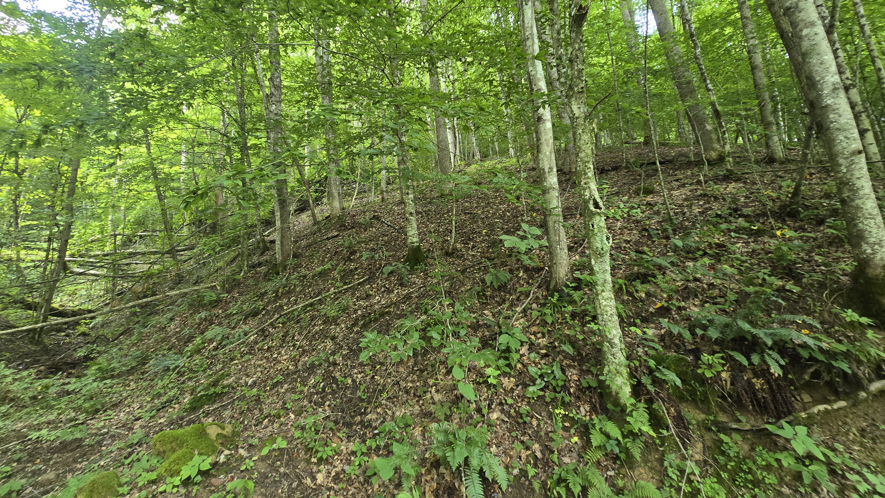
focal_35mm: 15
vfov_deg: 70.2
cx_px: 419
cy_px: 215
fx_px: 352
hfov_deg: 102.9
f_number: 2.2
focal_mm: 2.2
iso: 200
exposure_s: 1/60
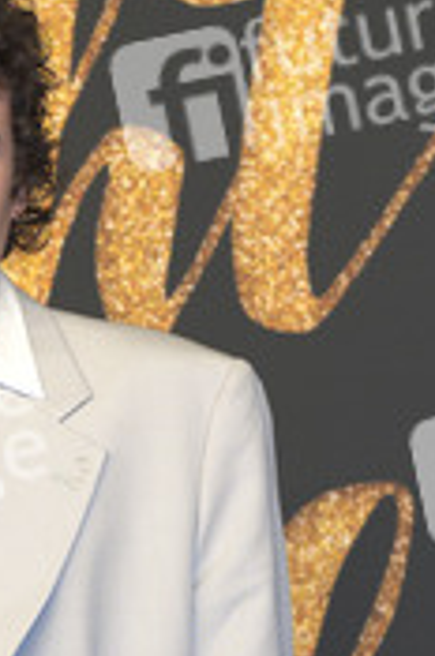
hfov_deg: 9.5
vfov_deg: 14.3
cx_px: -38
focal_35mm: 142
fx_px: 2584
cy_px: 645
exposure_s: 1/250
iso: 800
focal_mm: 62
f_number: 5.6
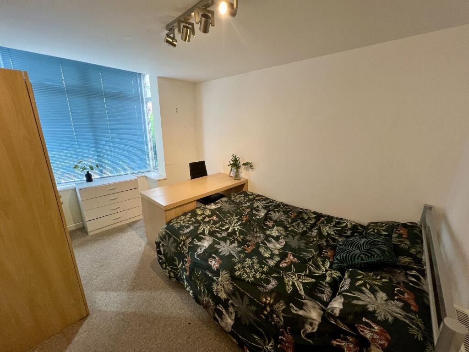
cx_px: 234
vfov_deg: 89.9
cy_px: 176
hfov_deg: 106.2
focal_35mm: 13
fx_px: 176
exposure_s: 1/50
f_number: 1.8
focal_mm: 1.57
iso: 160
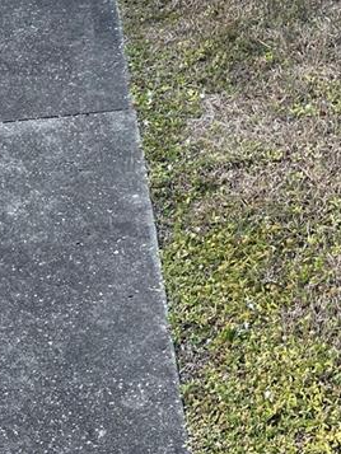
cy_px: -195
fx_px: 1103
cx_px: 330
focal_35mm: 84
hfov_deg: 17.2
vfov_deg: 20.5
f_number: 1.6
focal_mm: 5.1
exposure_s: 1/765
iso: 32
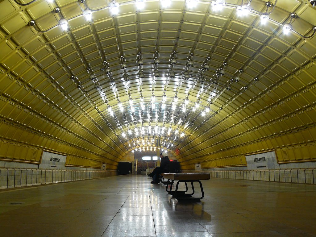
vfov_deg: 39.7
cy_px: 118
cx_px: 158
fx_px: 329
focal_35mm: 36
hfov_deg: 51.4
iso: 100
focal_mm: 6
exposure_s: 1/2
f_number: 4
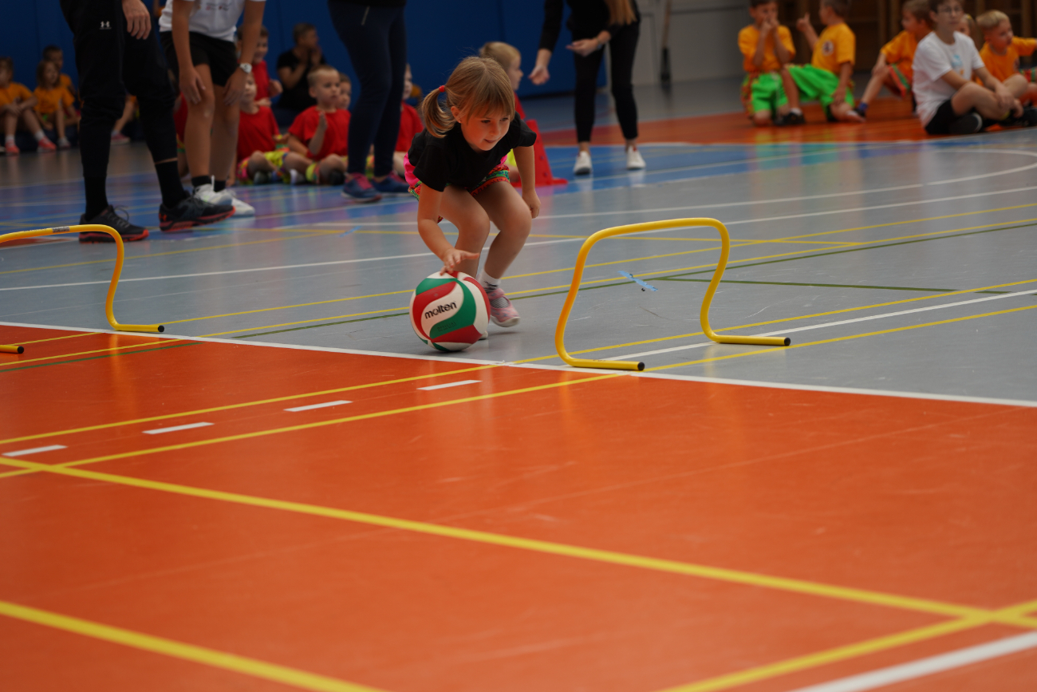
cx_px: 518
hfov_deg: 19.5
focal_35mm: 105
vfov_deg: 13.0
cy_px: 346
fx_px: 3025
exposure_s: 1/160
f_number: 4
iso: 125
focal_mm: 105
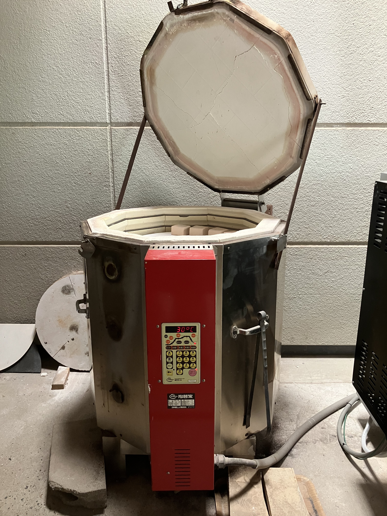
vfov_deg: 63.4
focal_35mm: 28
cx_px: 194
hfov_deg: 49.7
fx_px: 417
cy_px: 258
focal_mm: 3.99
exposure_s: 1/40
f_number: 1.8
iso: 400
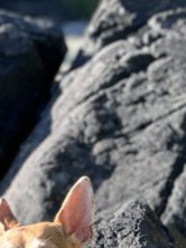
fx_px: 2962
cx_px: 66
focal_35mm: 413
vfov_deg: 4.8
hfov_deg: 3.6
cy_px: 104
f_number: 2.8
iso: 25
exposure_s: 1/121
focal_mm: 9
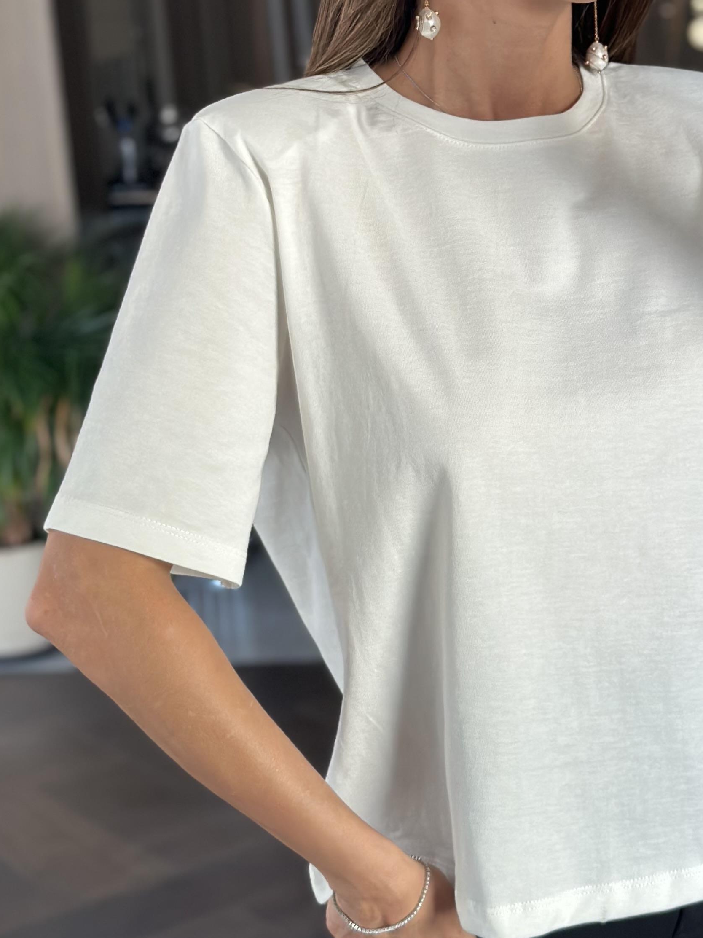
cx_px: 548
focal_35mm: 87
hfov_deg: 16.9
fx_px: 2356
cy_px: 303
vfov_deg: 22.4
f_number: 1.78
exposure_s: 1/100
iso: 125
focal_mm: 6.86
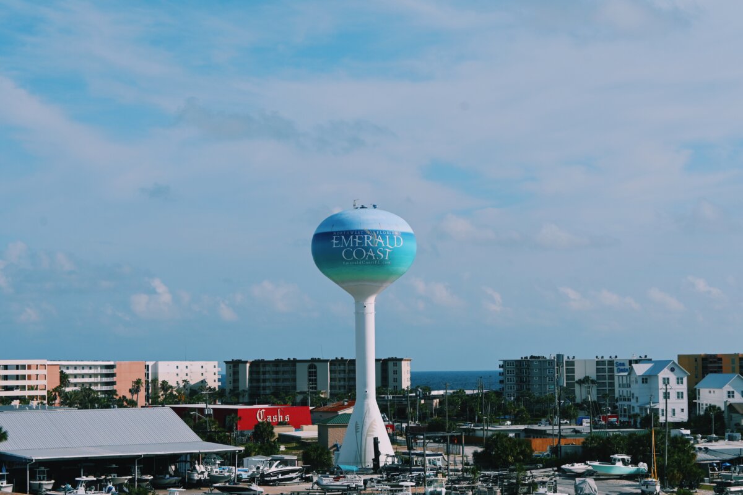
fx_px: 1548
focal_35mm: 75
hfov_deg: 27.0
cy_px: 248
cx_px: 372
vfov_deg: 18.2
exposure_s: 1/640
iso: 100
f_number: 9
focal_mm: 50
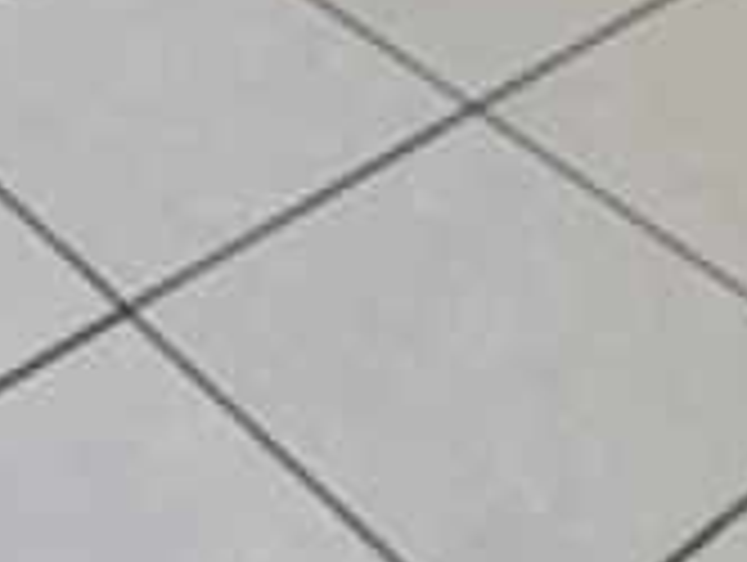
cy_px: -1214
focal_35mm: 100
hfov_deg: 19.0
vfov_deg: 10.1
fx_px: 2161
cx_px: -18
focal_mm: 1.57
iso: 64
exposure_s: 1/99
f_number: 1.8
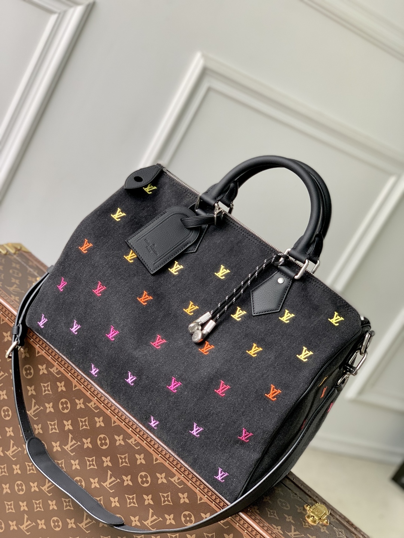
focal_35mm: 52
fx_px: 809
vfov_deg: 36.8
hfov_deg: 28.0
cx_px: 202
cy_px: 269
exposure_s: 1/122
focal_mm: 6
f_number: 2.4
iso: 50
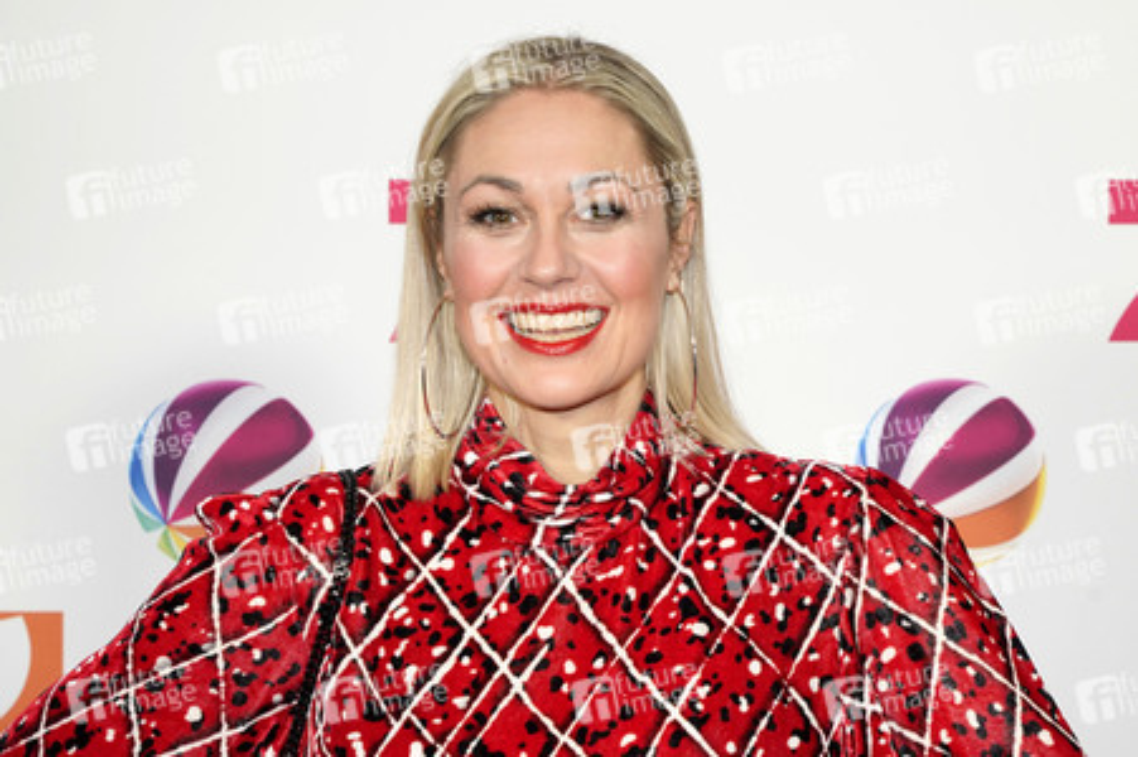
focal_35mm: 105
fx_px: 3317
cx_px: 569
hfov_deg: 19.5
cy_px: 378
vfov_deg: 13.0
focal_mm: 105
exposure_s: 1/125
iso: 640
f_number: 8
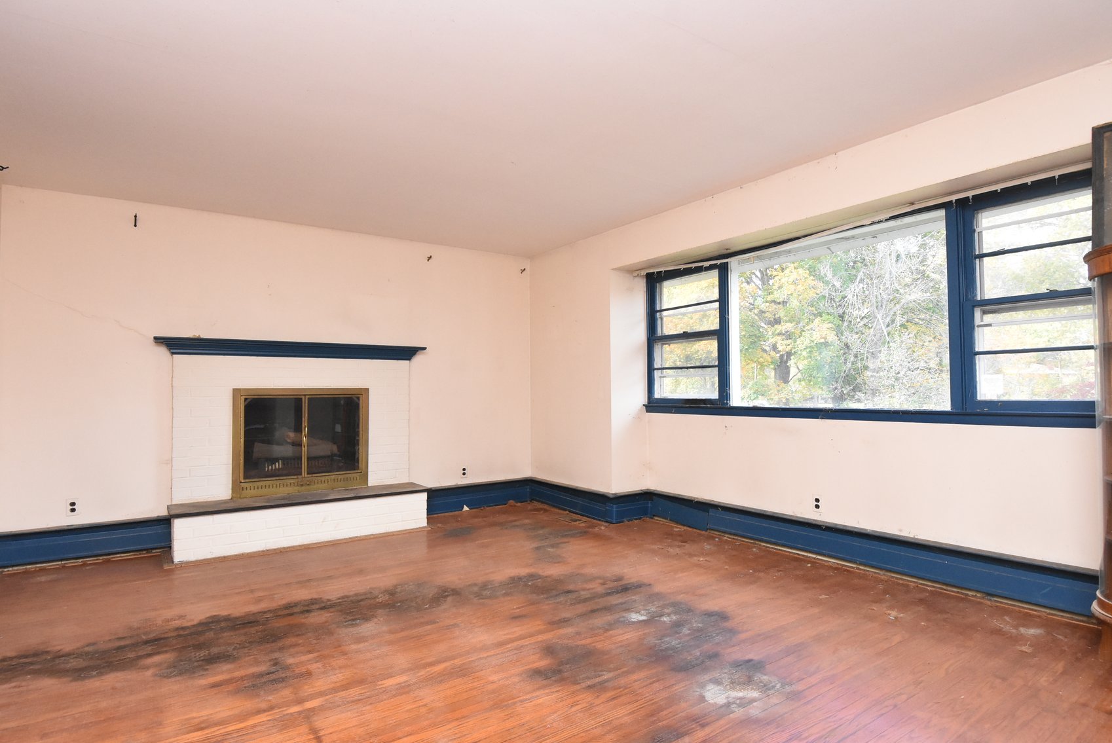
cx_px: 556
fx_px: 603
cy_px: 372
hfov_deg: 85.4
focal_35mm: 20
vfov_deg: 63.3
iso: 3200
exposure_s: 1/200
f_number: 7.1
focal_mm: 13
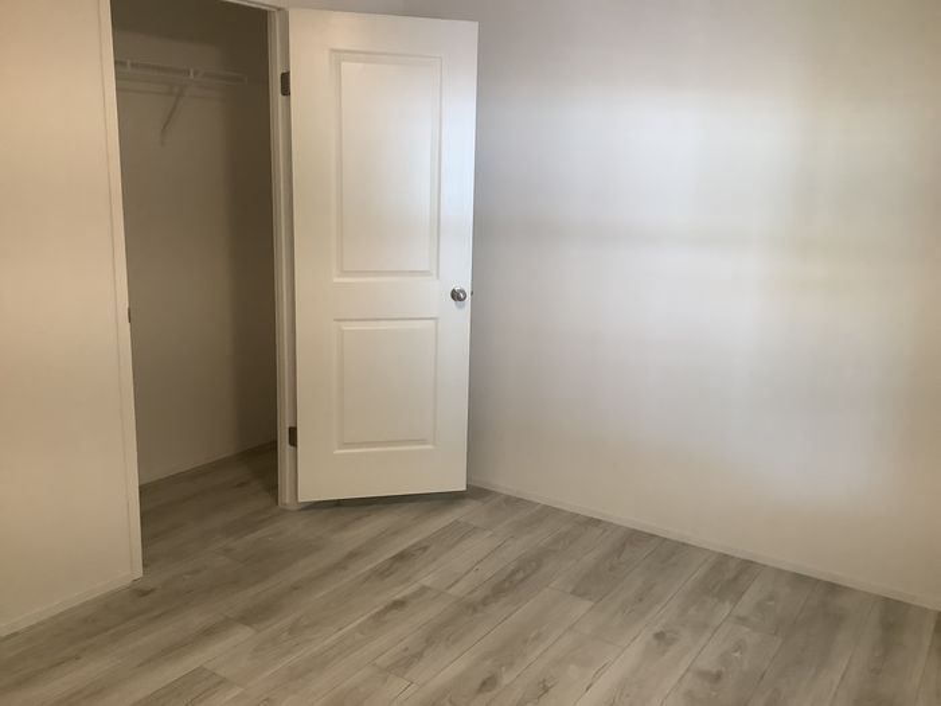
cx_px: 470
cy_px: 353
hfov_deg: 58.4
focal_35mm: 31
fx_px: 843
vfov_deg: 45.4
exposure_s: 1/50
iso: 200
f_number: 2.4
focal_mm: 3.3
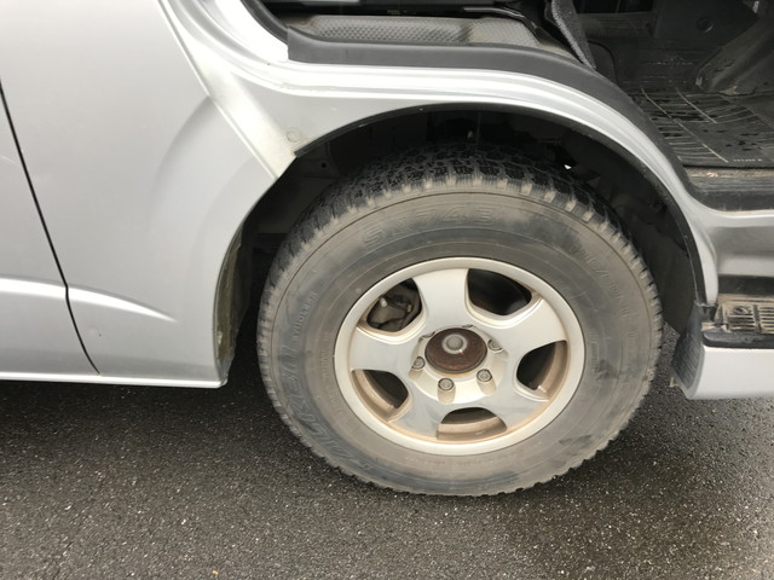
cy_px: 290
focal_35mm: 28
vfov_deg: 49.7
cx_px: 387
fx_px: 626
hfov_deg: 63.4
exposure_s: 1/120
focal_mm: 3.99
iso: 40
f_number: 1.8
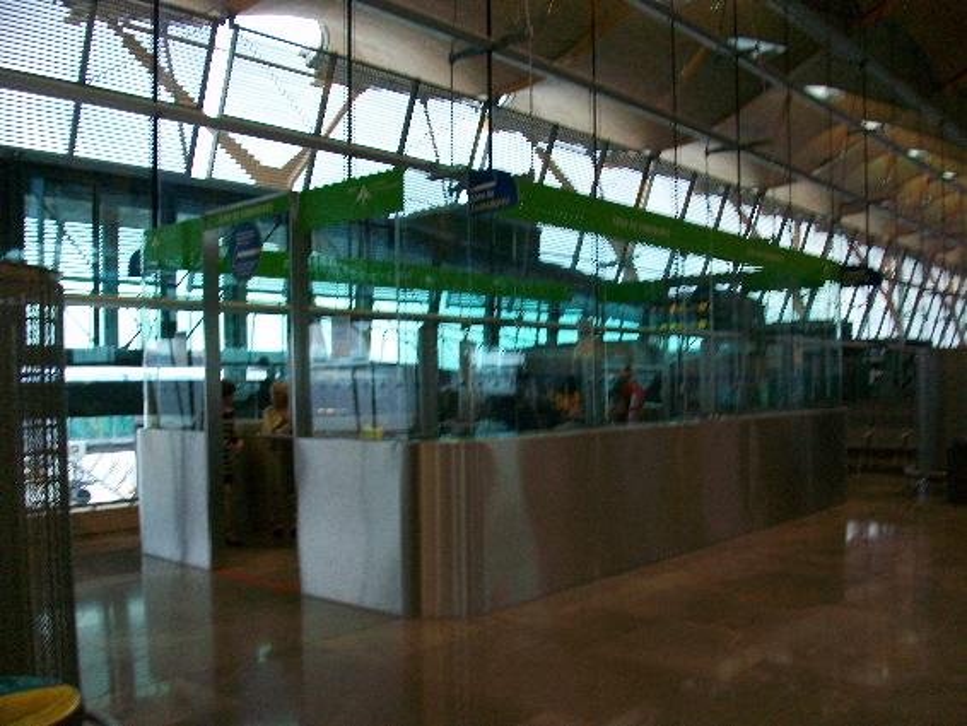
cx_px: 484
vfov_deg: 44.2
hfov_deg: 56.8
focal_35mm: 32
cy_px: 363
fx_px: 894
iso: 104
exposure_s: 1/60
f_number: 2.8
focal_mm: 5.7
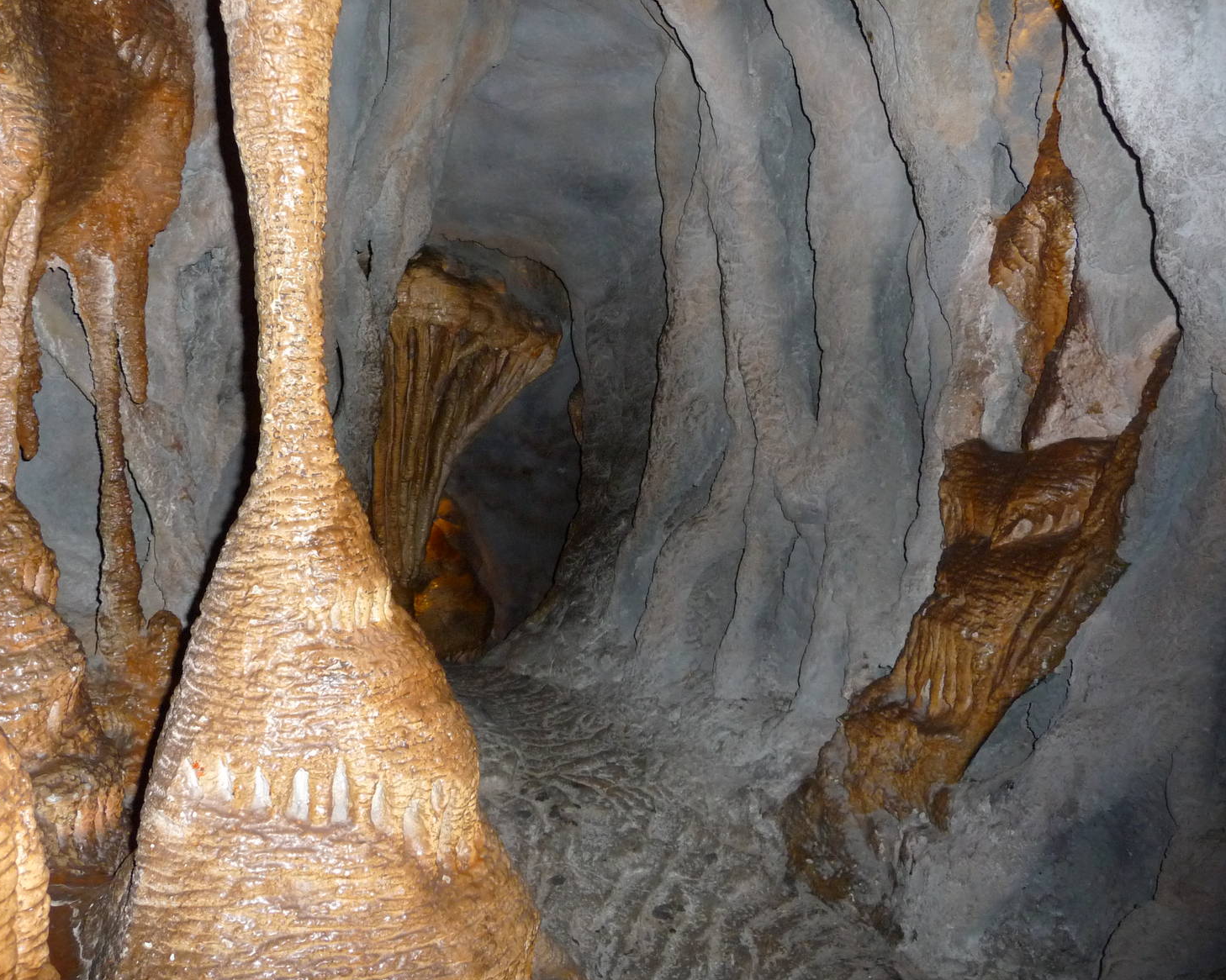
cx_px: 595
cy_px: 483
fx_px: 1088
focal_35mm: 30
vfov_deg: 48.5
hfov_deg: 58.8
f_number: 3.3
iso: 320
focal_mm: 4.7
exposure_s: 1/8
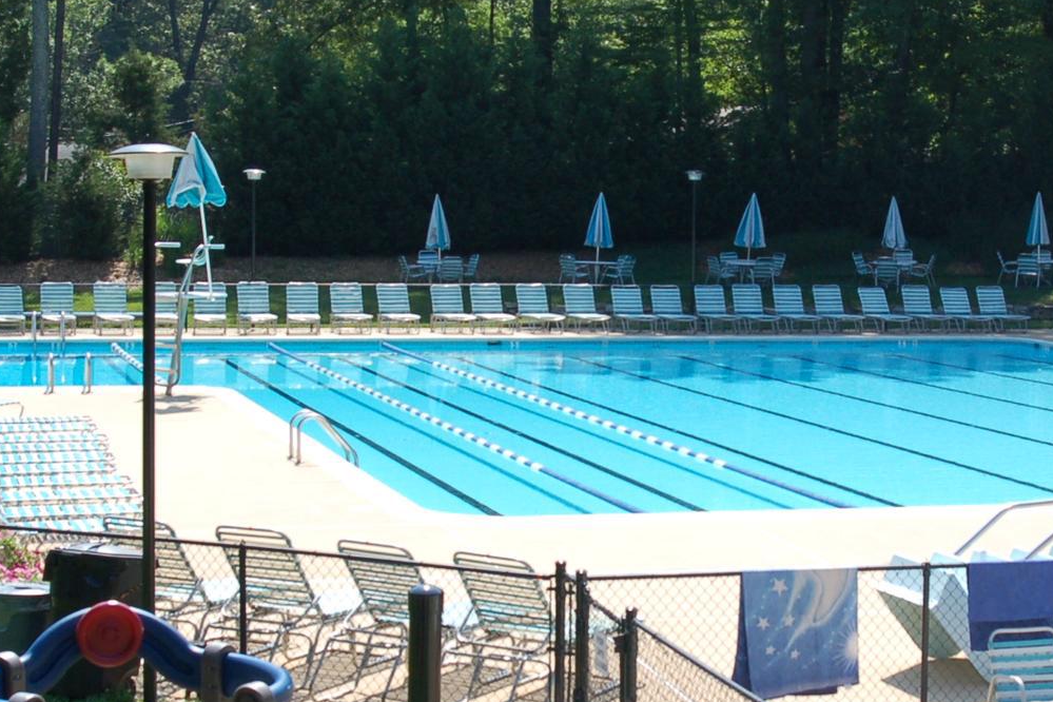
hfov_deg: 23.5
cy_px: 403
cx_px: 694
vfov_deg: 15.9
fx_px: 2515
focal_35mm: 86
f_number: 10
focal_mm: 28
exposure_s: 1/400
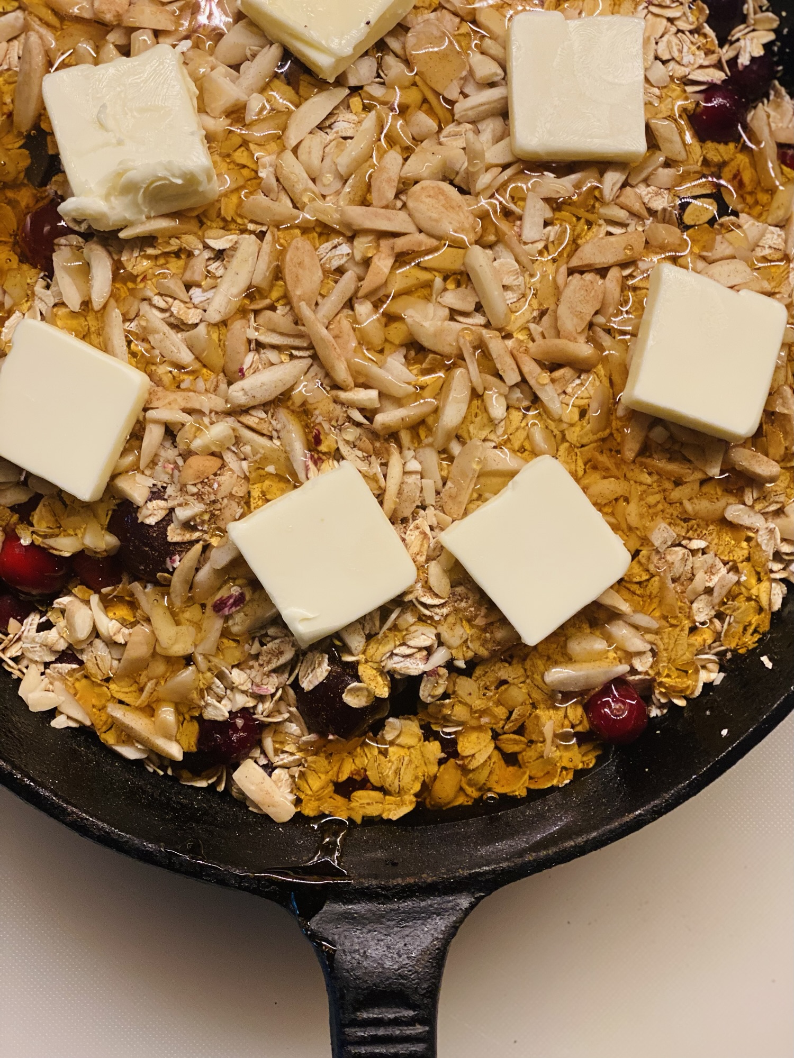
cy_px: 529
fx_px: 1590
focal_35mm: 52
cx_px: 397
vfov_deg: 36.8
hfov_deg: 28.0
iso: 125
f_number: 2
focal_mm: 6
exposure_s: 1/40
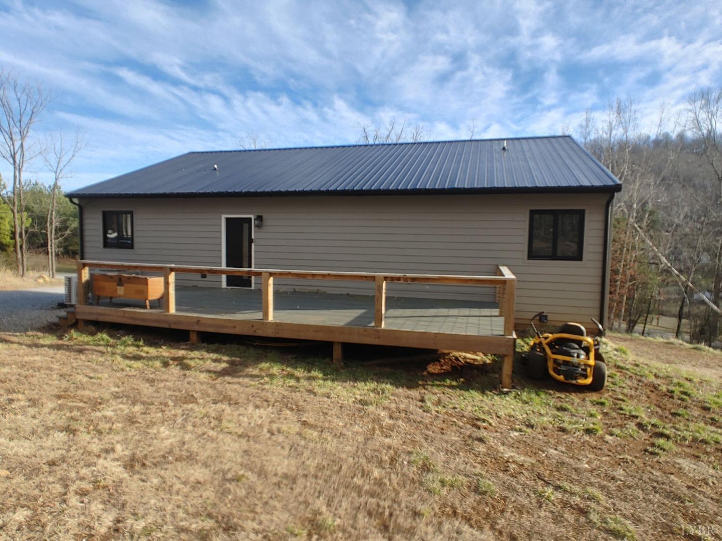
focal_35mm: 21
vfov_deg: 63.4
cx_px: 361
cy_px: 270
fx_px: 438
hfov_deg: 79.0
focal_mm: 1.78
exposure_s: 1/485
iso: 50
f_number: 1.9
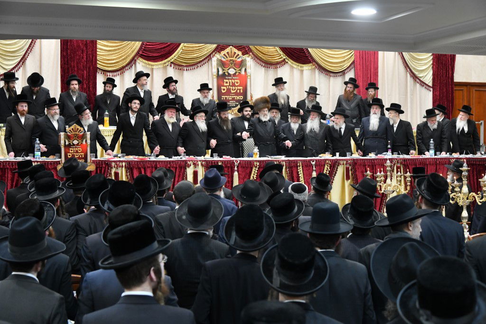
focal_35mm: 52
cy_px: 162
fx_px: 702
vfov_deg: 26.0
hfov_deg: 38.2
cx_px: 243
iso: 2000
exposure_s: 1/125
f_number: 5
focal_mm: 52
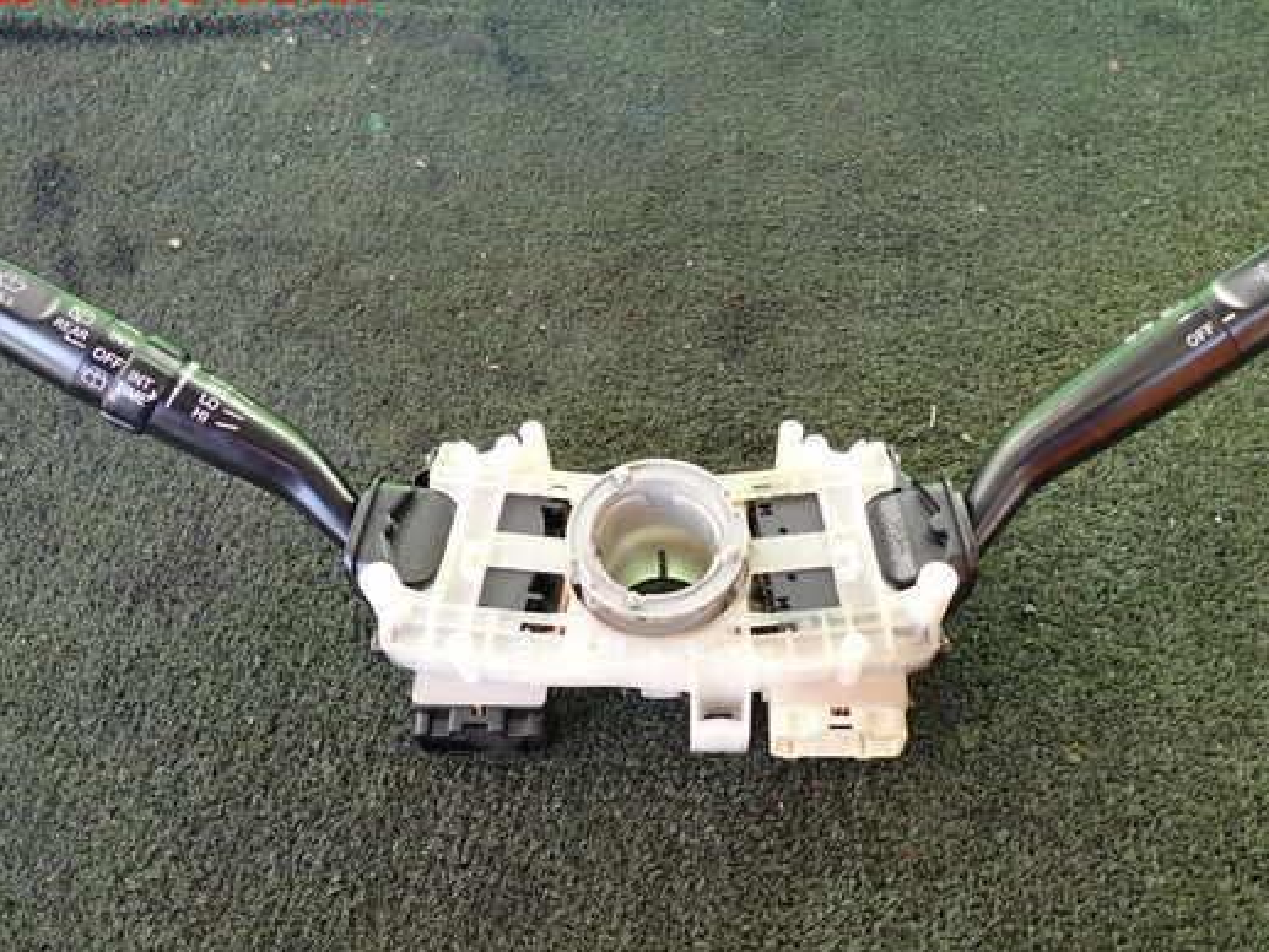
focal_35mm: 29
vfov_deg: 48.2
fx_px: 1063
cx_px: 655
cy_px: 508
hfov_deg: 61.6
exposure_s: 1/60
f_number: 2
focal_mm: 4.5
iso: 125
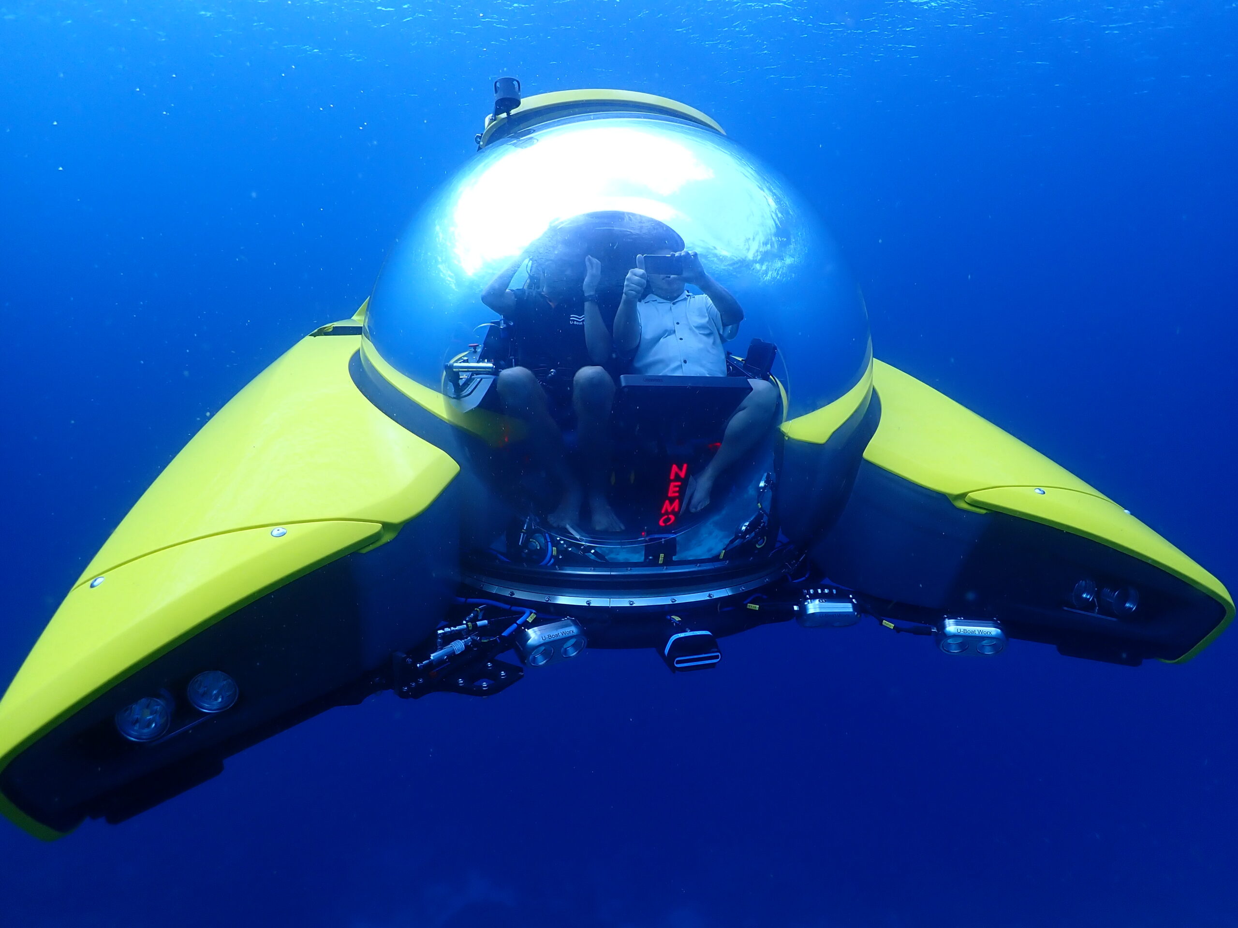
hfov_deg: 69.4
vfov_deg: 54.9
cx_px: 619
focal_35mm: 25
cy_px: 464
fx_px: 894
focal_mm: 4.5
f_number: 2.8
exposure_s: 1/125
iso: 100
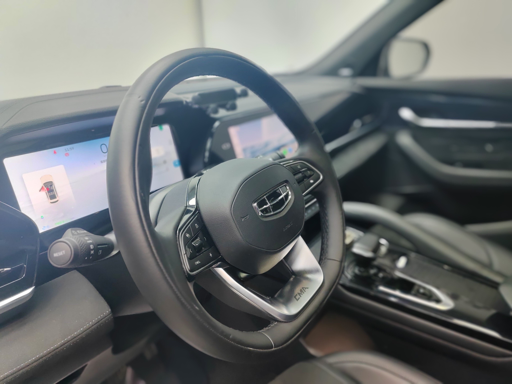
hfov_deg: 65.3
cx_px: 256
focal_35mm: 27
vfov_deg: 51.4
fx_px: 399
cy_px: 192
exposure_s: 1/50
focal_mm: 5.52
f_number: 4
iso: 320
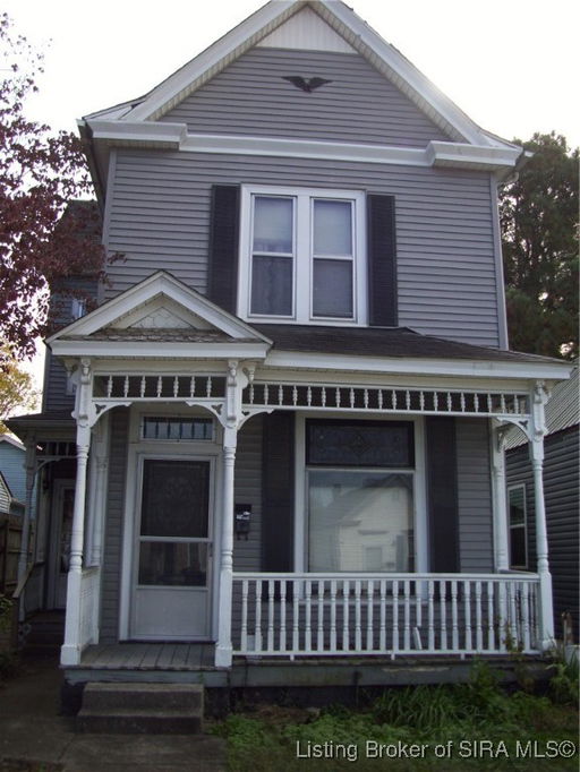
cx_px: 290
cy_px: 386
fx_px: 759
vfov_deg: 53.9
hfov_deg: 41.8
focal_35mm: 34
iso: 80
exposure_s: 1/400
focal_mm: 5.7
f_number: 2.9
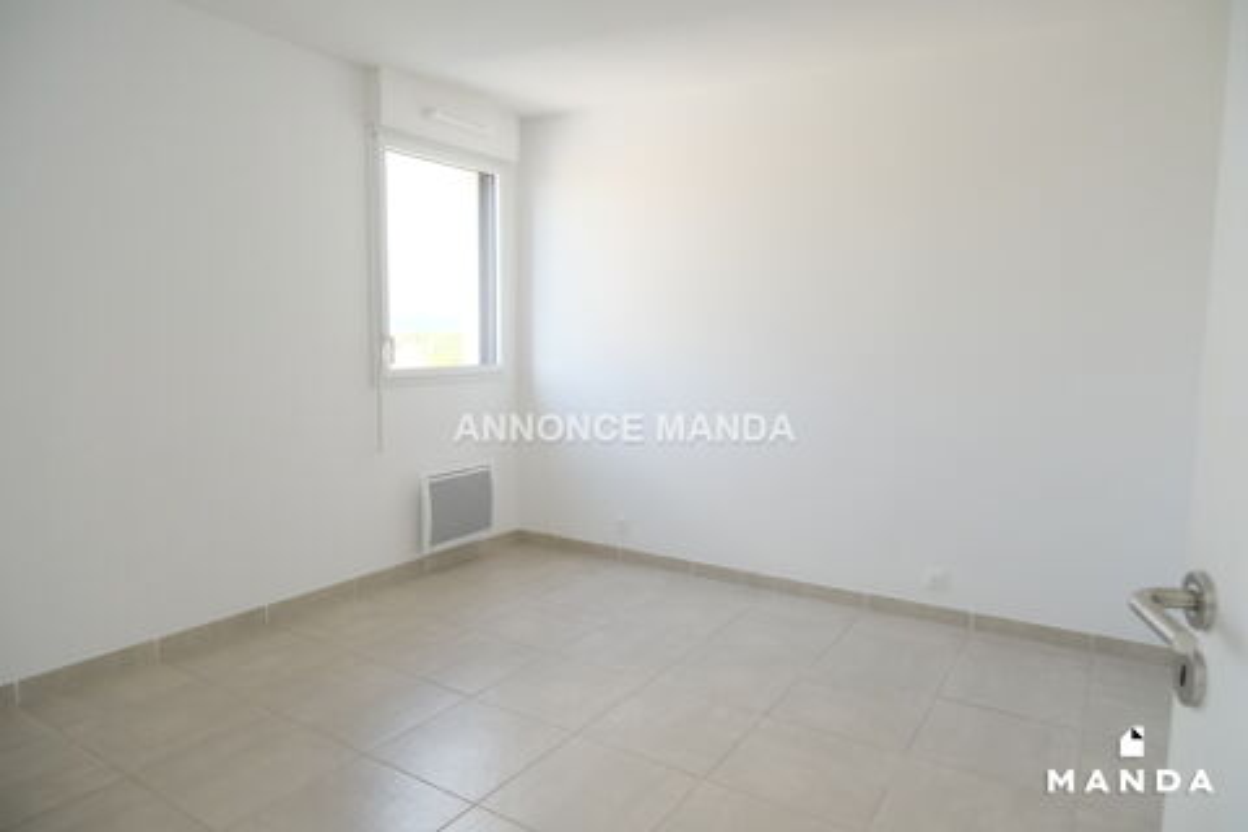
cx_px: 624
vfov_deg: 55.1
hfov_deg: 76.1
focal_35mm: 23
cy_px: 416
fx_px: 797
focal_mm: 15
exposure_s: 1/400
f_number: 4.5
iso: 3200
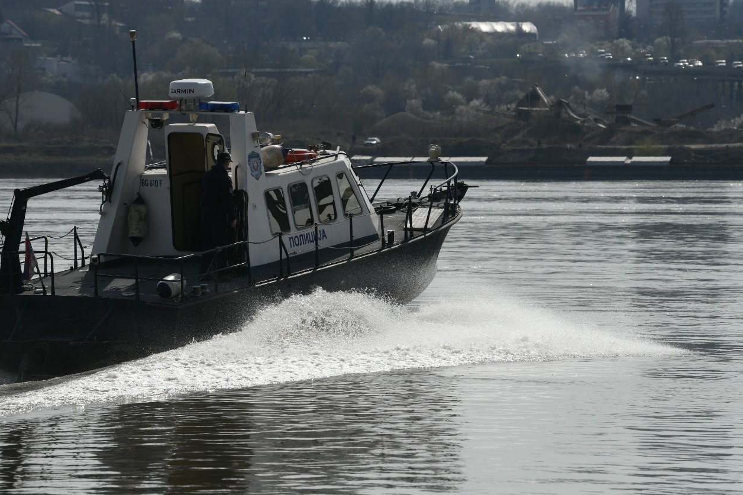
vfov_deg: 5.3
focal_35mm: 258
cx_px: 267
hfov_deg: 8.0
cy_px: 195
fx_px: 5324
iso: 250
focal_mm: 200
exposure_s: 1/2000
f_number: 8
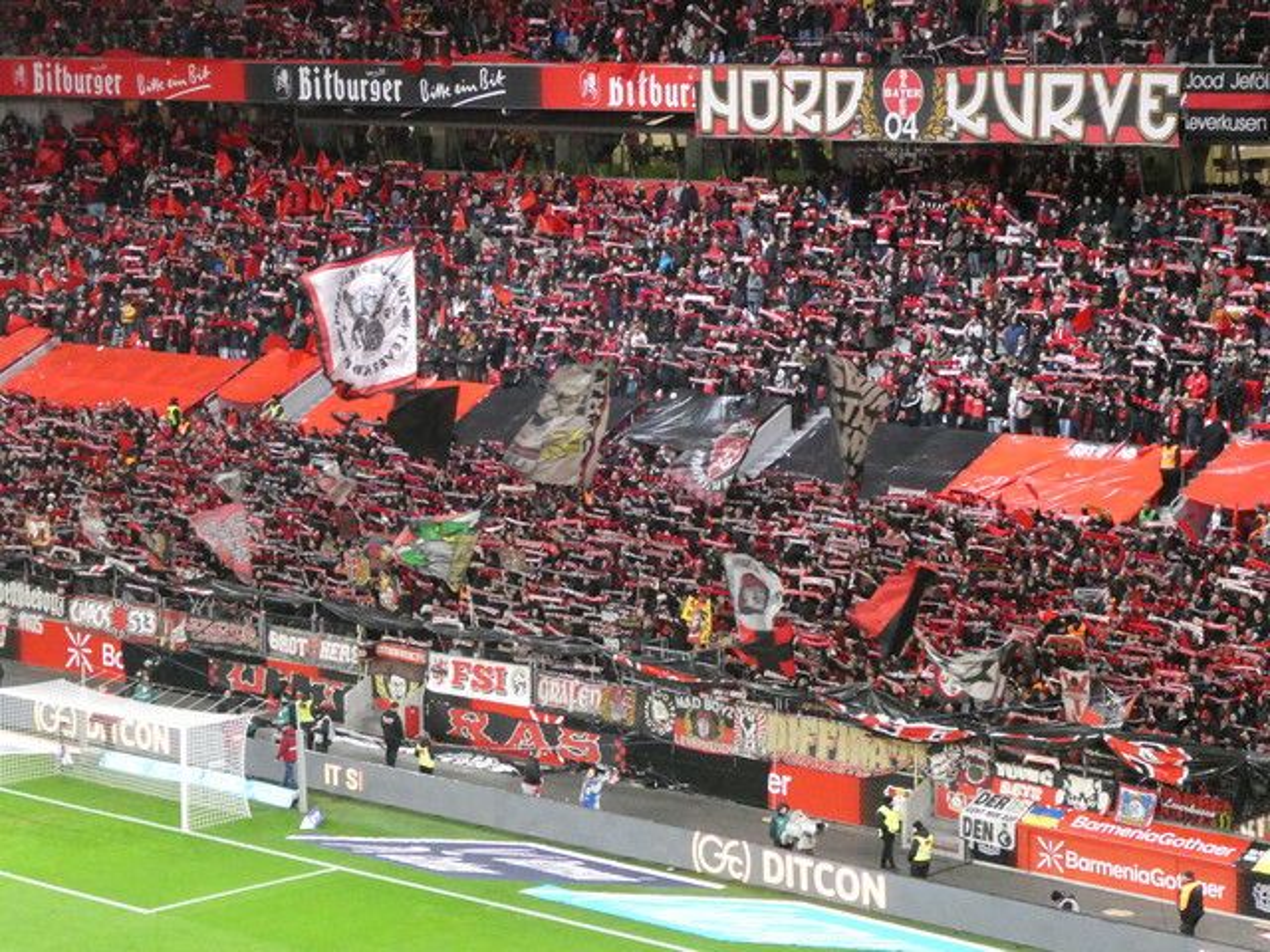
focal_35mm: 90
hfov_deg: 21.8
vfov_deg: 16.4
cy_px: 476
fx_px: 3302
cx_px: 635
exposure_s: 1/40
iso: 1600
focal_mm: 16.1
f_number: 4.9
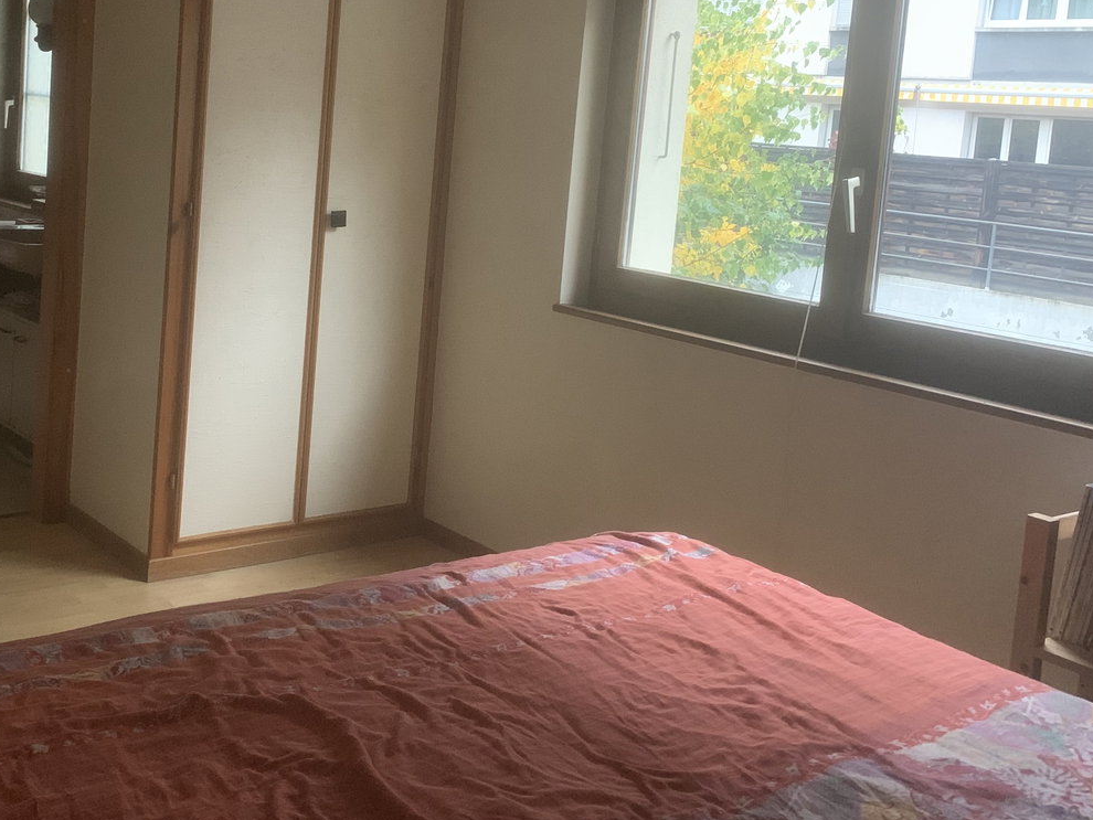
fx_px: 1326
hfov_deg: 44.0
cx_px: 339
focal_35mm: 42
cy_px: 252
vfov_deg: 33.9
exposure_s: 1/30
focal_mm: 4.25
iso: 640
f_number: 1.8
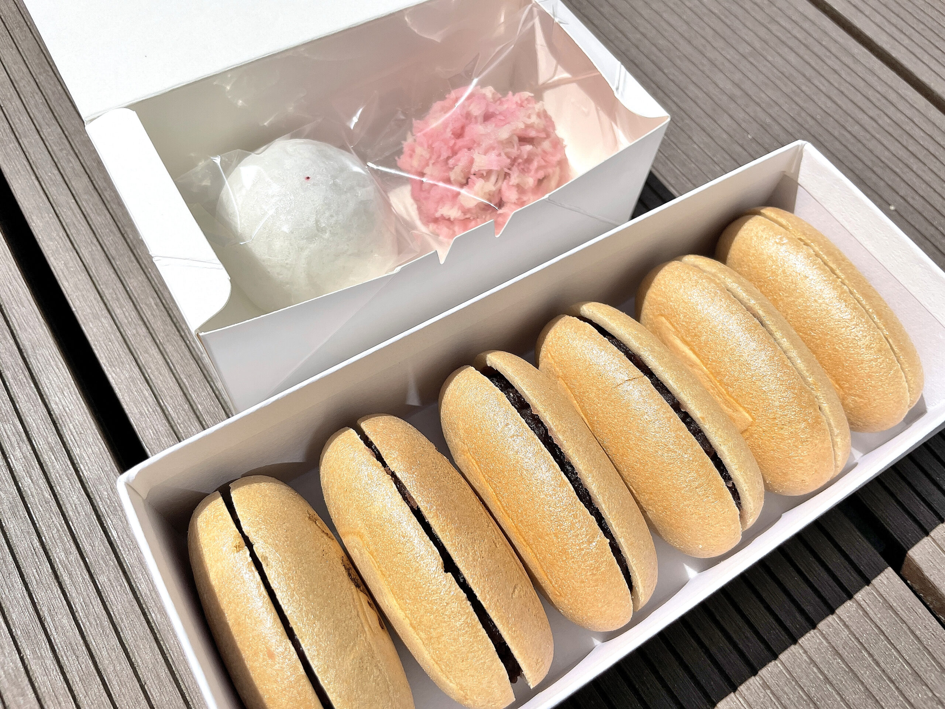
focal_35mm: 26
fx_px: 710
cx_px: 472
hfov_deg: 67.3
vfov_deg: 53.1
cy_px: 354
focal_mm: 4.2
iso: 32
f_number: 1.6
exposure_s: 1/10753
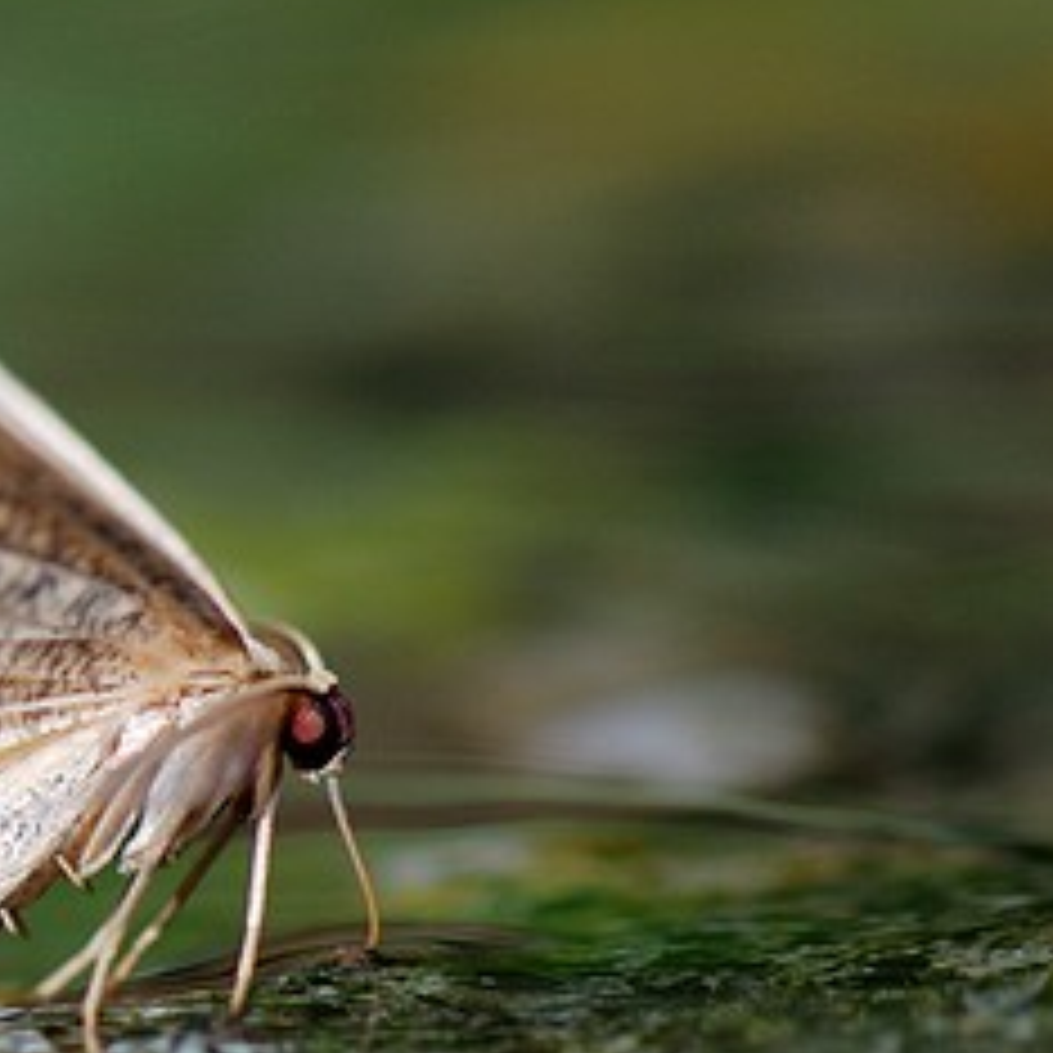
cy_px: 855
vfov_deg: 3.8
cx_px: -292
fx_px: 15744
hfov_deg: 3.8
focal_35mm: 457
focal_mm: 105
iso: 100
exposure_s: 1/160
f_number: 6.3
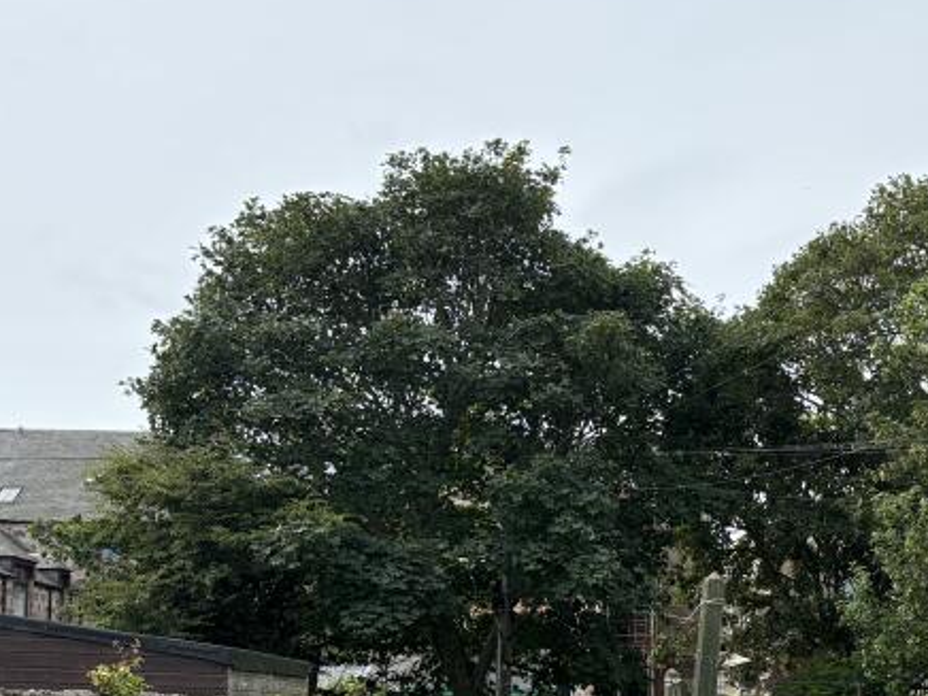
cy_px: 649
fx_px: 1635
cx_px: 675
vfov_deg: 23.3
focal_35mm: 61
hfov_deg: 31.2
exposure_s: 1/1984
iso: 50
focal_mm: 5.96
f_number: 1.6
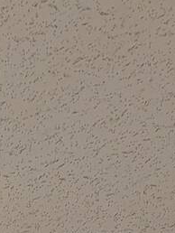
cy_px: 720
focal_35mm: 149
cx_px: -287
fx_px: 1003
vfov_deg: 9.8
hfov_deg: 8.8
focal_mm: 6.9
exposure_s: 1/422
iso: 27
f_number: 1.68
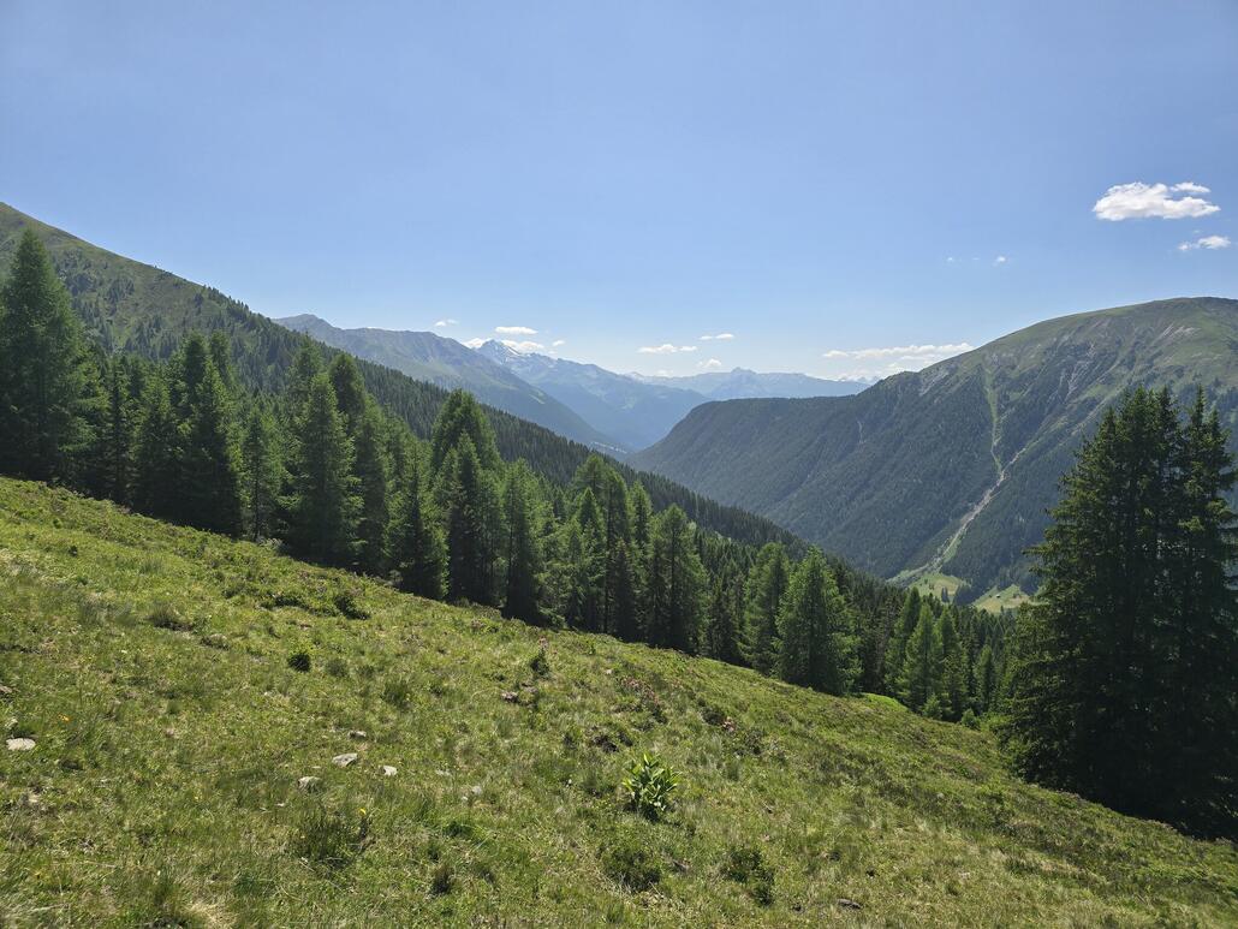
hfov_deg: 73.9
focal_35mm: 23
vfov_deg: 58.9
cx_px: 619
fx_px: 823
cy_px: 464
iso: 12
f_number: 1.7
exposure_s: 1/1108
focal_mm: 6.3
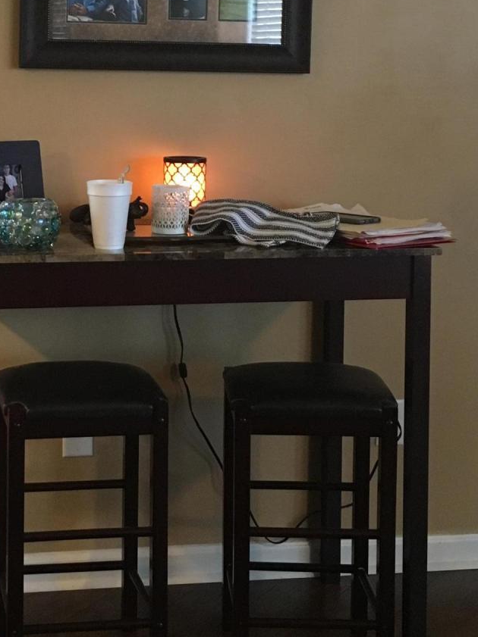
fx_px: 1271
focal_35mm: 69
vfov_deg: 27.7
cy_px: 152
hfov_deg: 21.0
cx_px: 89
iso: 200
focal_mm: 4.15
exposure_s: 1/30
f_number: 2.2
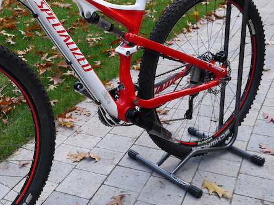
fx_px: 427
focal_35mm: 54
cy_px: 55
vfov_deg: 26.7
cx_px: 51
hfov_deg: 34.3
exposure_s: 1/160
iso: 160
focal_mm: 15
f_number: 4.5
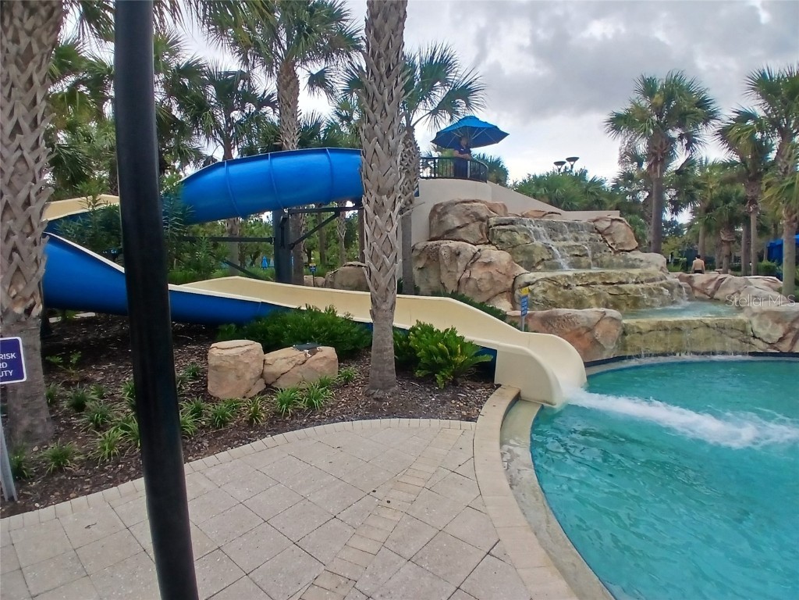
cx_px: 400
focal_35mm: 17
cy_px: 300
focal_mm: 1.4
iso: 50
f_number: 2.2
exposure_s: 1/291
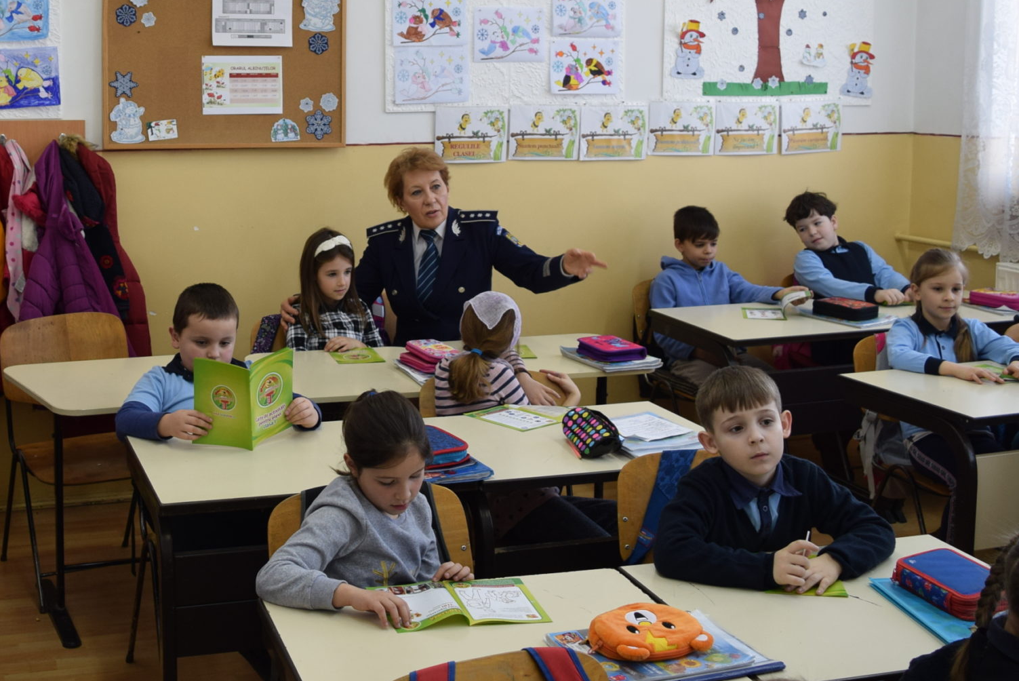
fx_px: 1303
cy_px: 186
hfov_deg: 41.7
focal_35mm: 46
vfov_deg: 28.9
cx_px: 281
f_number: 4.5
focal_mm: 18
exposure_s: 1/80
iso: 400
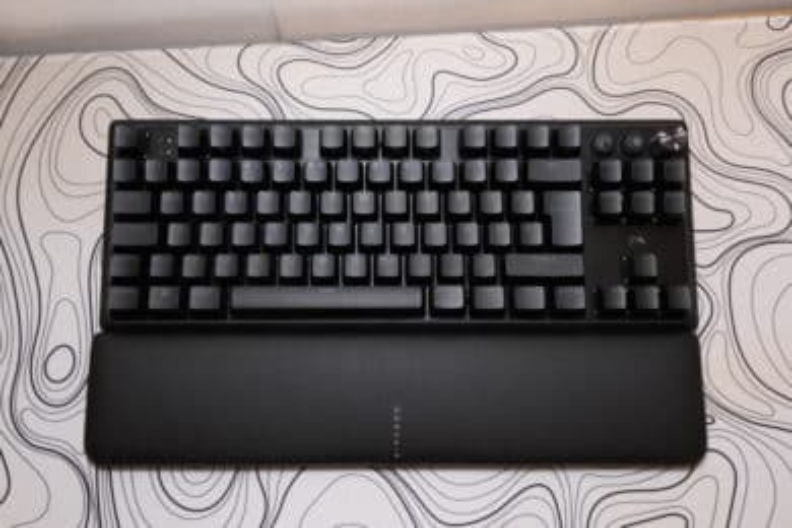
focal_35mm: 33
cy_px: 264
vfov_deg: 40.0
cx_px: 396
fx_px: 726
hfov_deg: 57.2
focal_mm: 22
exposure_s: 1/70
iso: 3200
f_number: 8
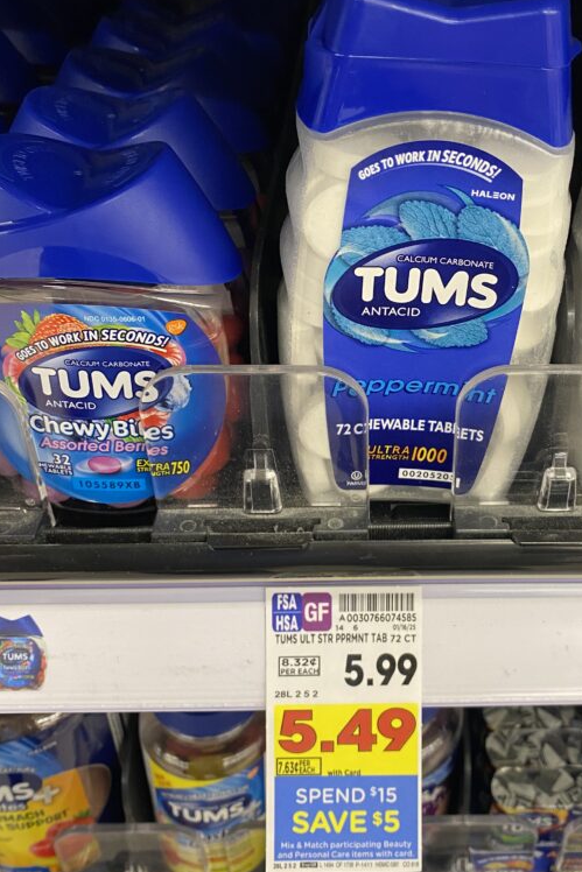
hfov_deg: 35.6
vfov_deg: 51.8
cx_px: 391
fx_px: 897
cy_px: 395
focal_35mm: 37
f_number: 1.8
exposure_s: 1/41
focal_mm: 4.25
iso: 160
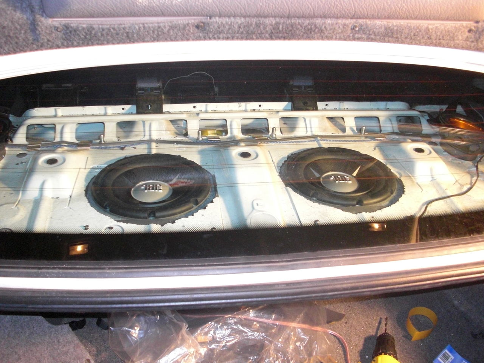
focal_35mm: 36
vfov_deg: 39.7
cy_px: 182
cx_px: 242
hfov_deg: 51.4
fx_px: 503
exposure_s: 1/60
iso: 400
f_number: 2.8
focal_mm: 6.3
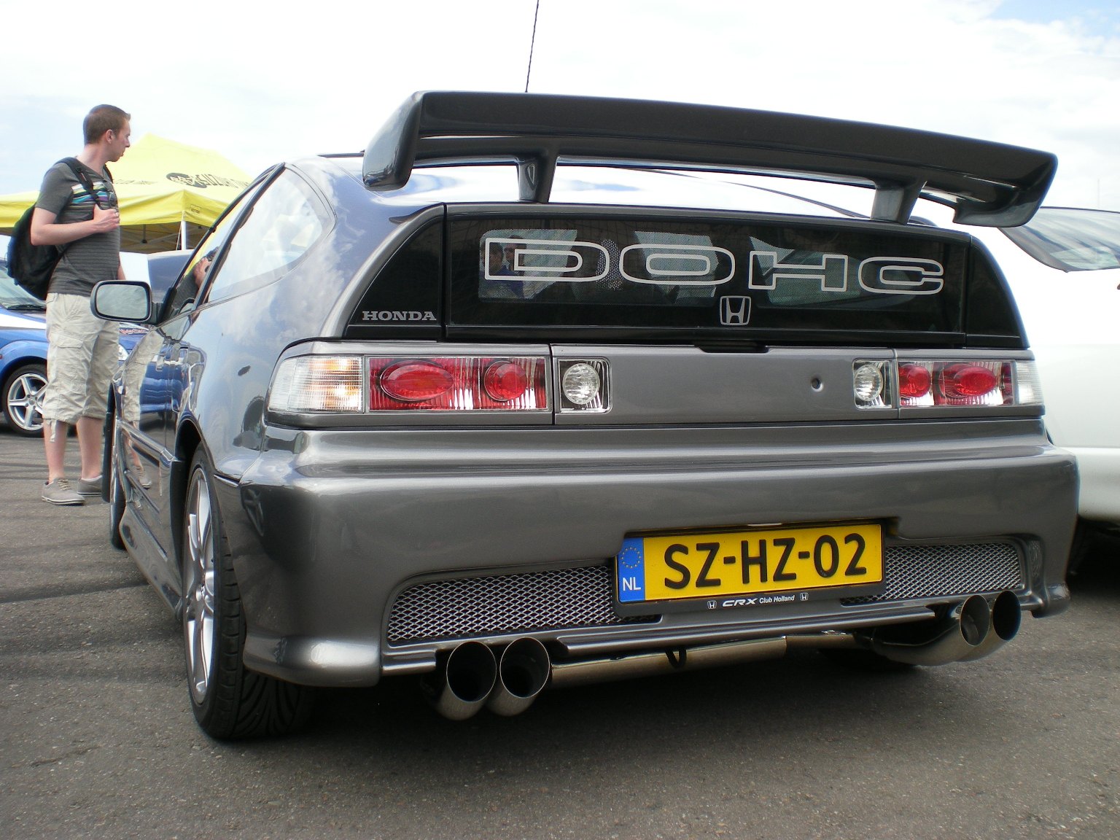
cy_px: 420
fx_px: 1229
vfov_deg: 37.7
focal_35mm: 38
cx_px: 560
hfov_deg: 49.0
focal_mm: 6.3
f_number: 4.6
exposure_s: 1/150
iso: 50
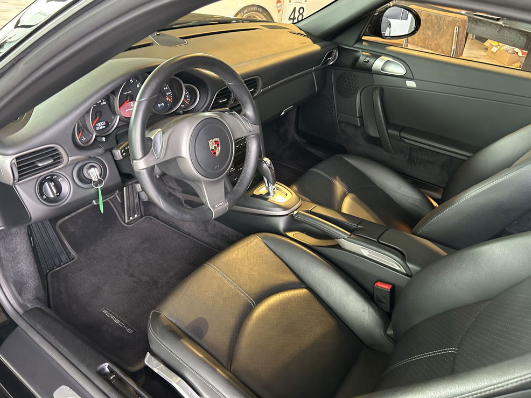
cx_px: 266
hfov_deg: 65.3
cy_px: 192
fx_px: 414
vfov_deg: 51.4
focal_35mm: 27
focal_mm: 5.7
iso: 400
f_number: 1.5
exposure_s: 1/33
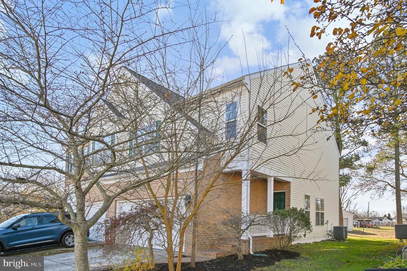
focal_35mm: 20
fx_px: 226
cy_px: 136
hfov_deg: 84.0
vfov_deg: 61.9
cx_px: 204
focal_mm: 20
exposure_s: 1/320
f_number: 9
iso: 450
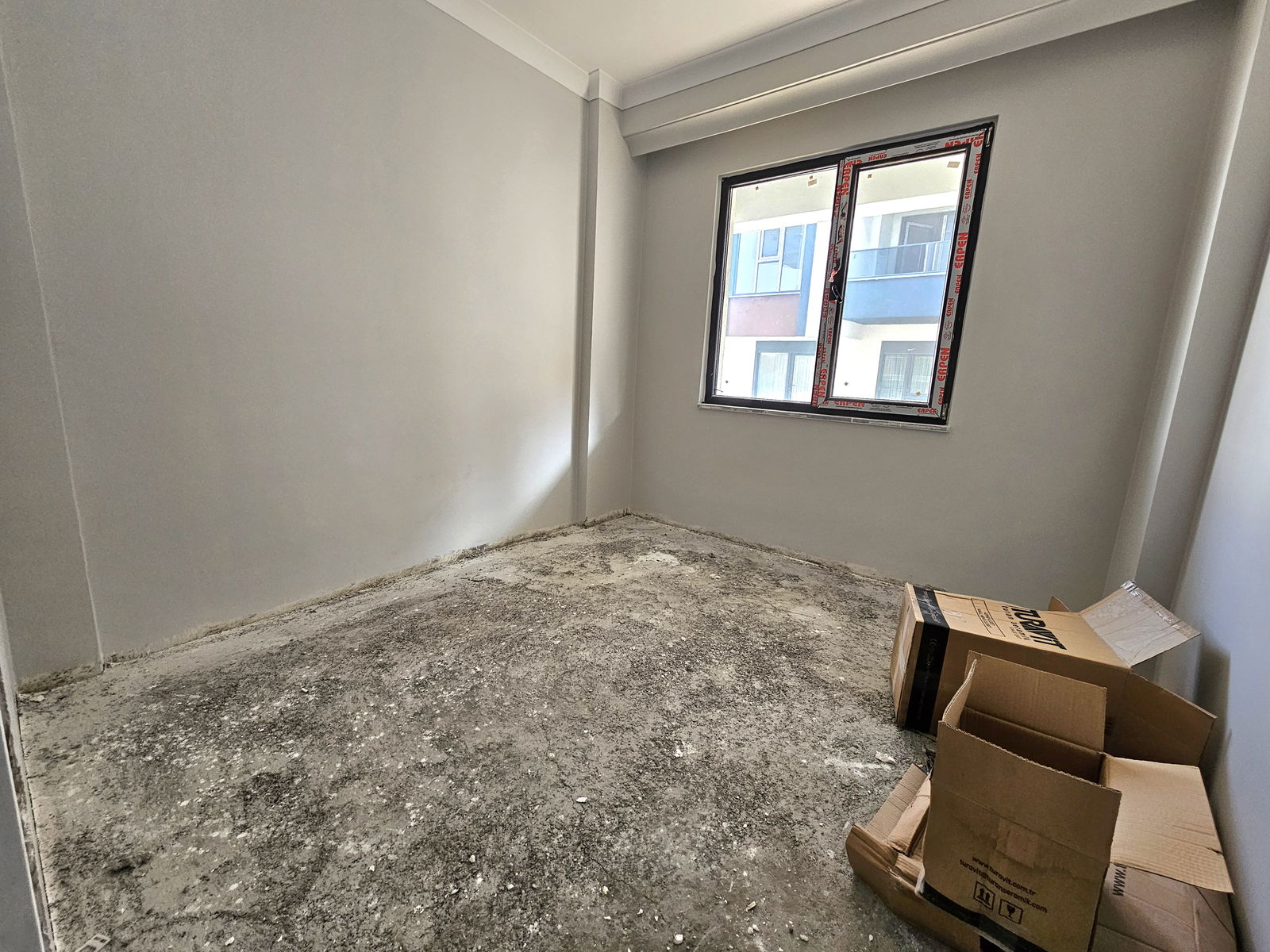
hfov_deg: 106.2
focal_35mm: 13
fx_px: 477
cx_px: 635
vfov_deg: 89.9
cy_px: 476
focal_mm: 2.2
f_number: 2.2
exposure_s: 1/50.3
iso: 125
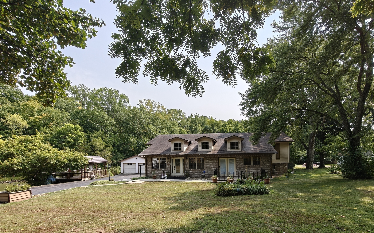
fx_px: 183
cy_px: 158
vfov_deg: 63.1
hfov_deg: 91.0
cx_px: 199
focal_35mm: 18
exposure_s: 1/209
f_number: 2
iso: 50
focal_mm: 2.3
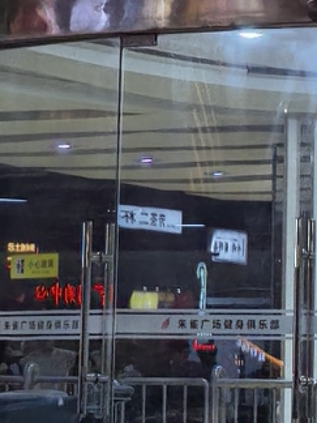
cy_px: -247
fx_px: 2698
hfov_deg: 6.7
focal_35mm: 221
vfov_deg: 8.7
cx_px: 247
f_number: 1.6
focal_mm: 8.5
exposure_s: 1/100
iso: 80
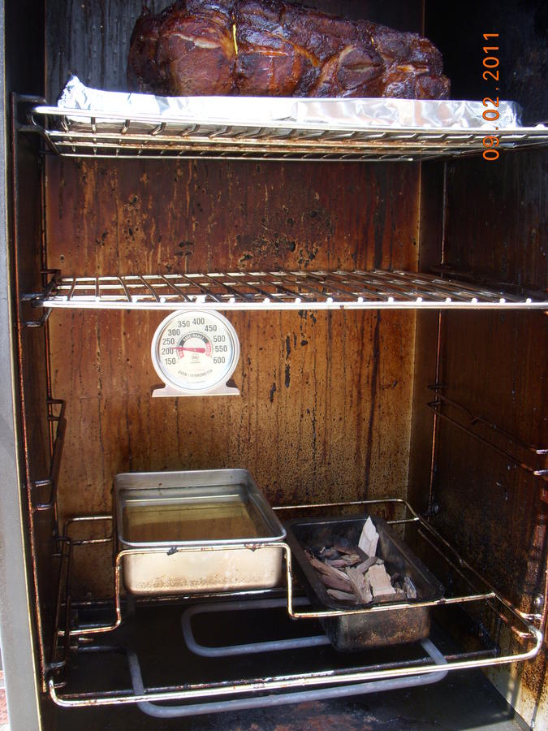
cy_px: 366
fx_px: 802
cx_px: 274
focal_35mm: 38
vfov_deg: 49.0
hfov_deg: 37.7
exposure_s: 1/80
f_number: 3.3
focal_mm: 6.3
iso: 100
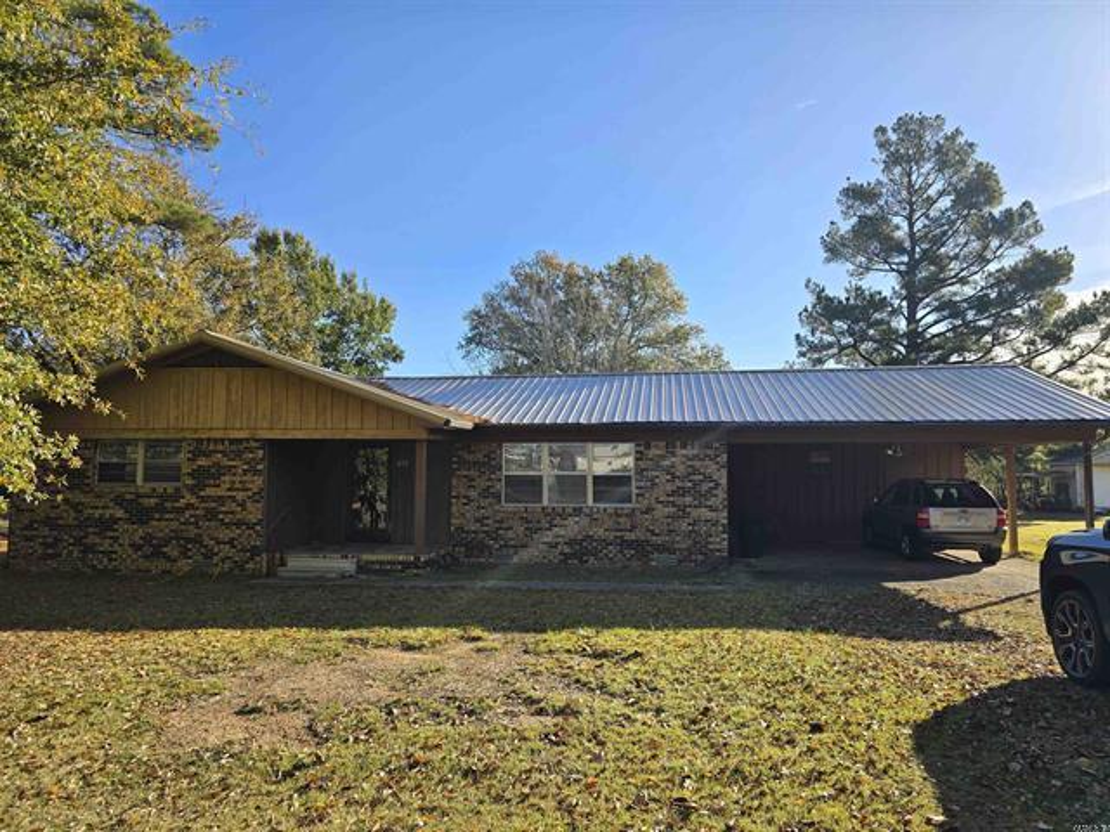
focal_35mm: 23
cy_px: 416
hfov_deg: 73.9
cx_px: 555
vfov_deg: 58.9
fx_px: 738
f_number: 1.7
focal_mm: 6.3
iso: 12
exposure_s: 1/532
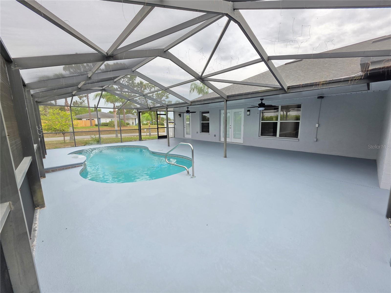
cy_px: 146
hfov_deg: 106.2
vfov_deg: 89.9
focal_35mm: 13
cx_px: 196
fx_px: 147
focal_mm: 2.2
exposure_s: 1/428
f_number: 1.9
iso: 40
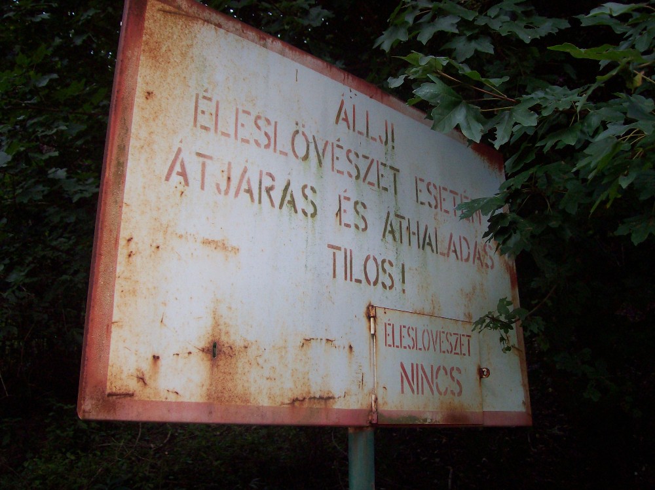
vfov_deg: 39.6
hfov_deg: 51.4
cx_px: 328
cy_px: 245
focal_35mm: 36
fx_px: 681
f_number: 2.7
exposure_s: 1/81.6
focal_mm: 6
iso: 80
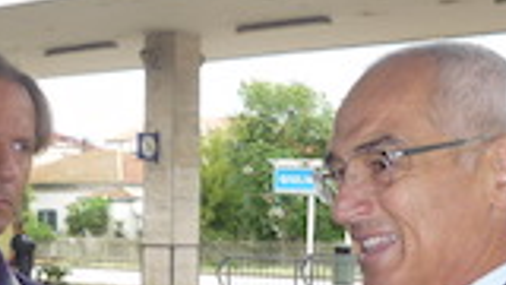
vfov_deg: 13.3
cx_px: 161
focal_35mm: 90
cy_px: 253
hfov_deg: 23.5
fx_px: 1208
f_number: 2.8
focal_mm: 5.5
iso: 100
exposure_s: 1/160
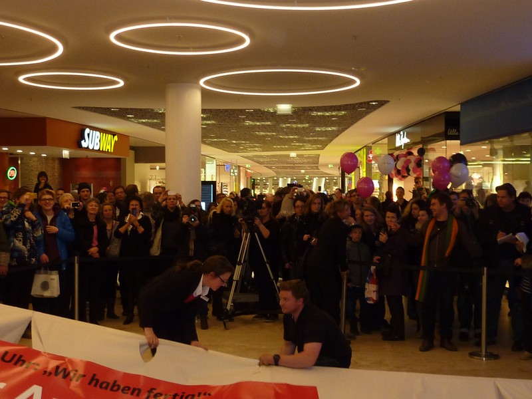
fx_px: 692
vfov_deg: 32.2
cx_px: 266
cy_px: 200
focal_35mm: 45
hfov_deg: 42.1
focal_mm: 4.1
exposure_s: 1/30
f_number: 3.3
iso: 160
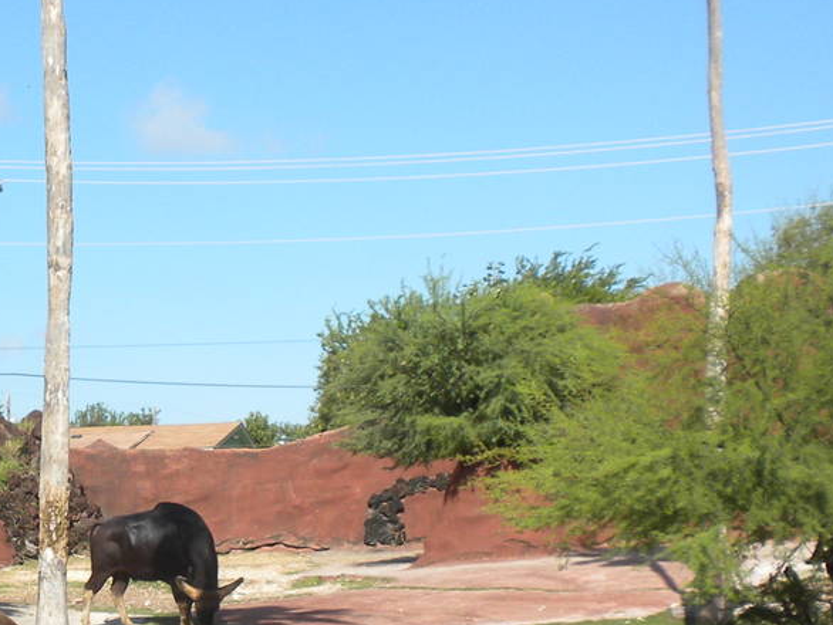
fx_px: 2431
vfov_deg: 14.3
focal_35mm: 101
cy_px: 696
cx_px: -23
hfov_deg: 18.9
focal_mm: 6.6
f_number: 10
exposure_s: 1/93.2
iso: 64
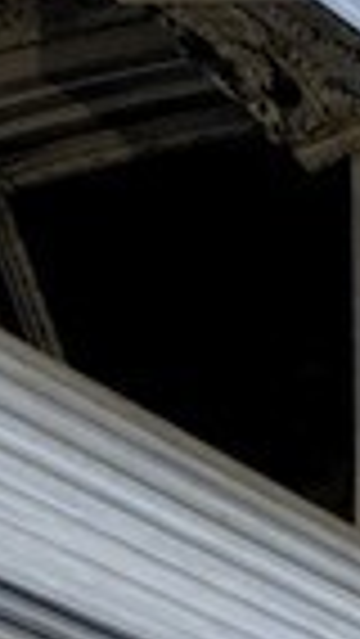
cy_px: 1904
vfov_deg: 9.9
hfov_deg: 3.8
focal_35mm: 165
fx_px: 2797
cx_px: 2862
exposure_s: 3
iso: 200
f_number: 13
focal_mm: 14
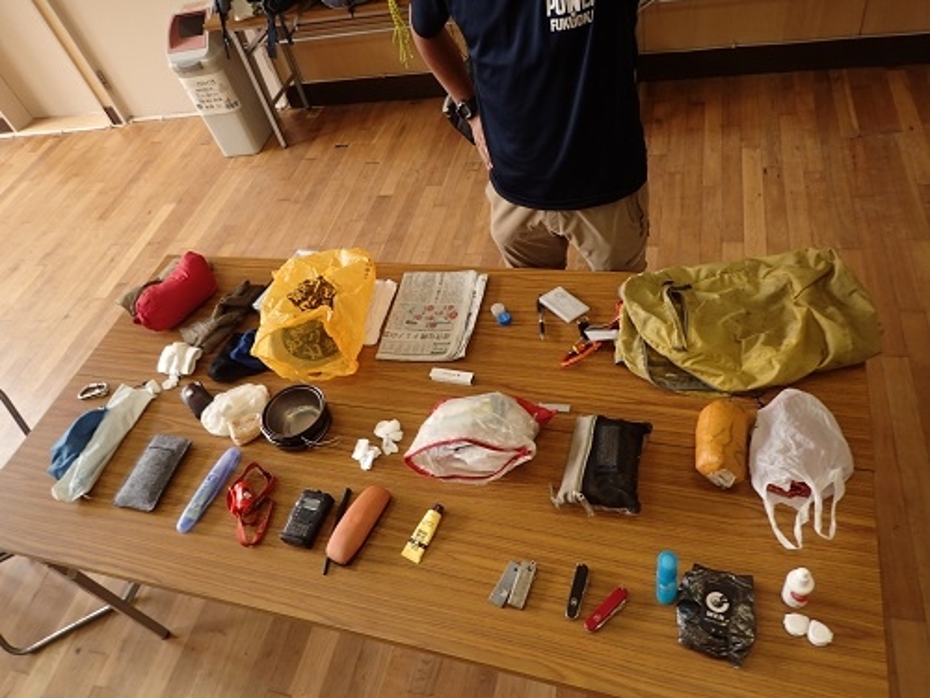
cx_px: 465
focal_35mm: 25
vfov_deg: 54.9
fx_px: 672
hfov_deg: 69.4
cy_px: 349
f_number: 2
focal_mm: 4.5
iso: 125
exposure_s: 1/60
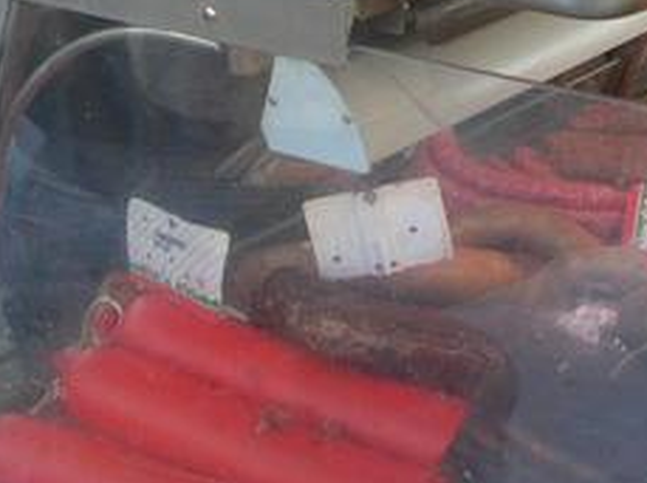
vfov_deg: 14.7
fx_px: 1829
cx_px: 350
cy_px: -34
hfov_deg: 20.1
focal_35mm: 98
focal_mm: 5.8
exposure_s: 1/83.5
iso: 50
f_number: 2.8
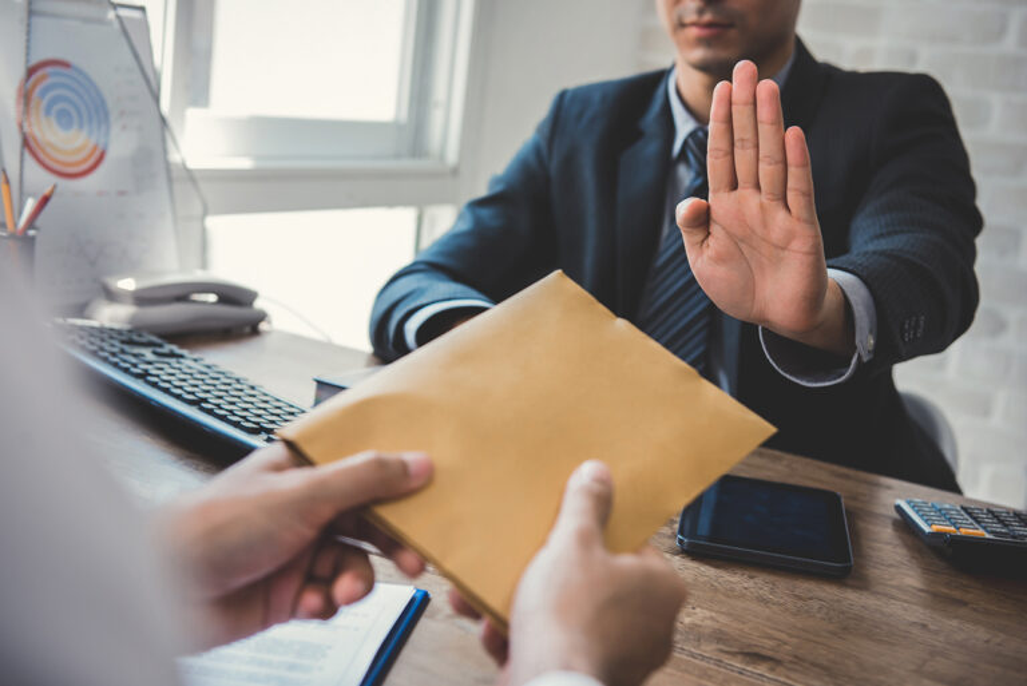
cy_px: 343
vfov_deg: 24.7
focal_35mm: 55
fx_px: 1570
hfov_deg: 36.2
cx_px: 514
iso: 250
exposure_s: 1/100
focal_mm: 55
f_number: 4
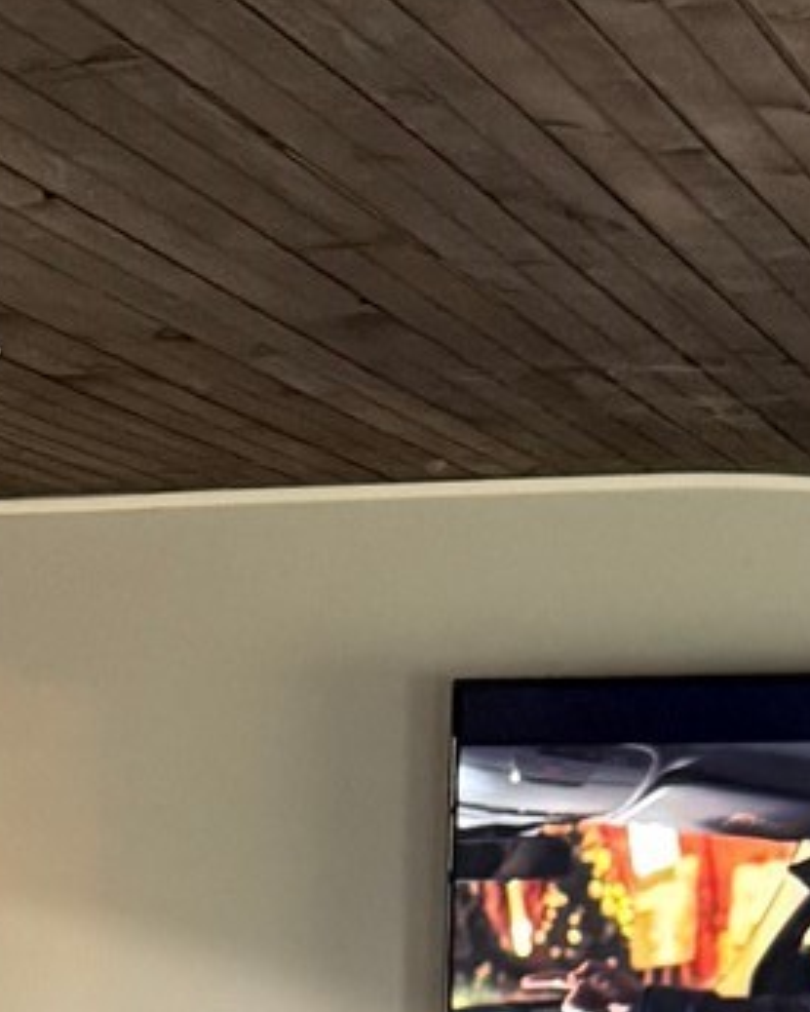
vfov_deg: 13.4
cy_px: 1787
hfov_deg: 11.8
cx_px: 143
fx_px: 3894
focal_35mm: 130
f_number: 1.78
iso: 1000
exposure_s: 1/40
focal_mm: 6.76
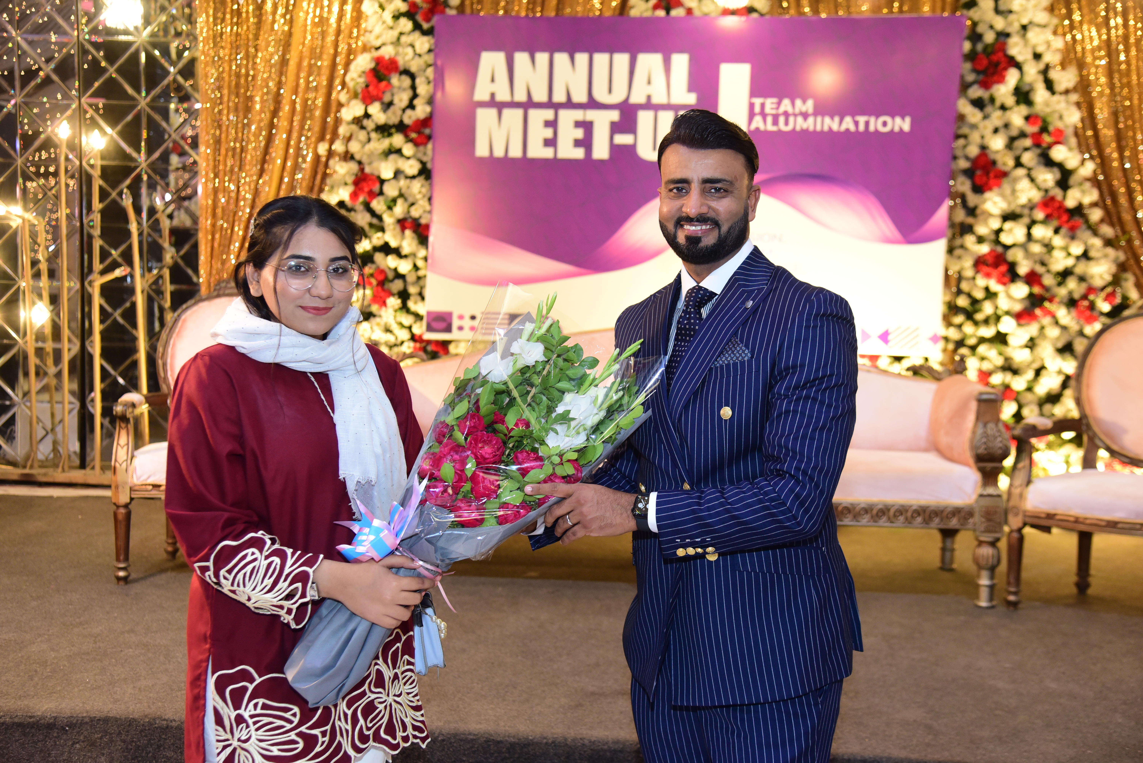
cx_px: 572
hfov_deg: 42.7
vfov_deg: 29.3
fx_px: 1461
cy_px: 382
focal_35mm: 46
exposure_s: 1/125
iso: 2000
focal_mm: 46
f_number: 4
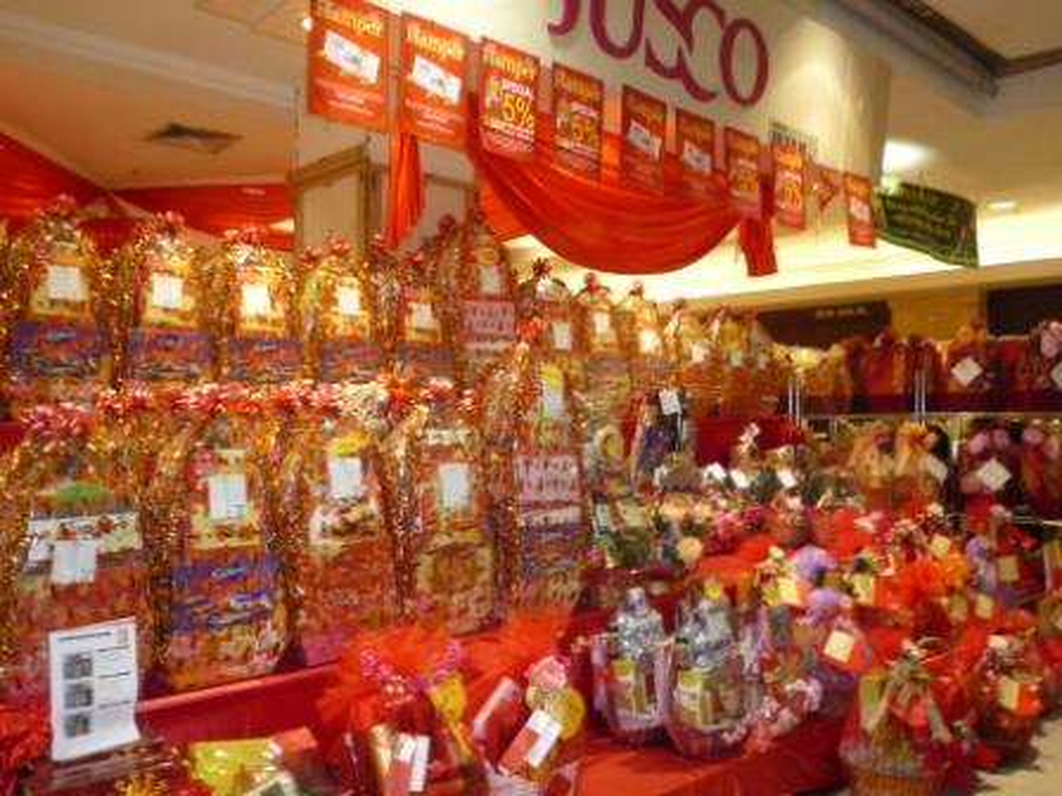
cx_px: 531
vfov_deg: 46.8
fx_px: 920
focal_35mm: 30
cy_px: 398
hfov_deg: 60.0
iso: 250
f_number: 3.4
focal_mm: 5.3
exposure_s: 1/30
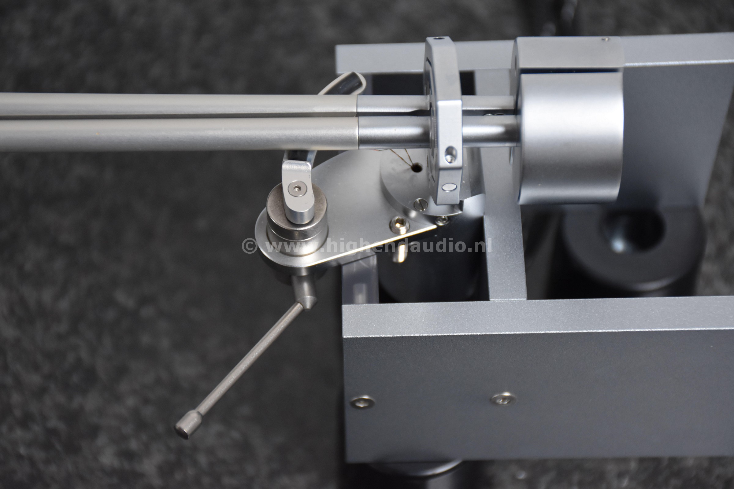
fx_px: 2294
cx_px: 367
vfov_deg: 12.2
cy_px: 244
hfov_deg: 18.2
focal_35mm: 112
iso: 1100
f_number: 5
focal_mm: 75
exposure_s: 1/60
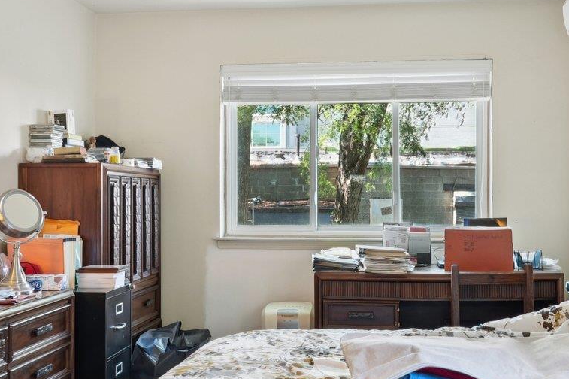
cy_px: 201
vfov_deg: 29.2
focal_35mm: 46
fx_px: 727
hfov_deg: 42.8
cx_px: 297
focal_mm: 17
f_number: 8
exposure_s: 1/6
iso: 400
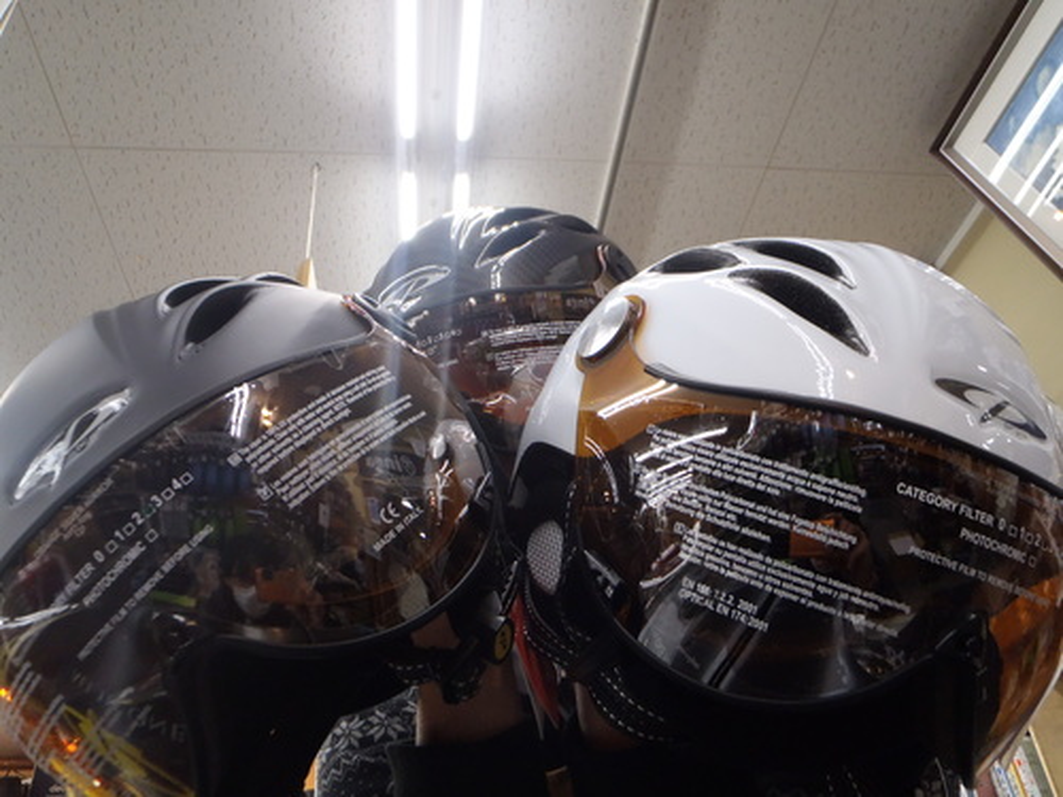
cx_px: 532
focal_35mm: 28
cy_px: 398
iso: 160
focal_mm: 5
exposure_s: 1/30
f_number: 3.5
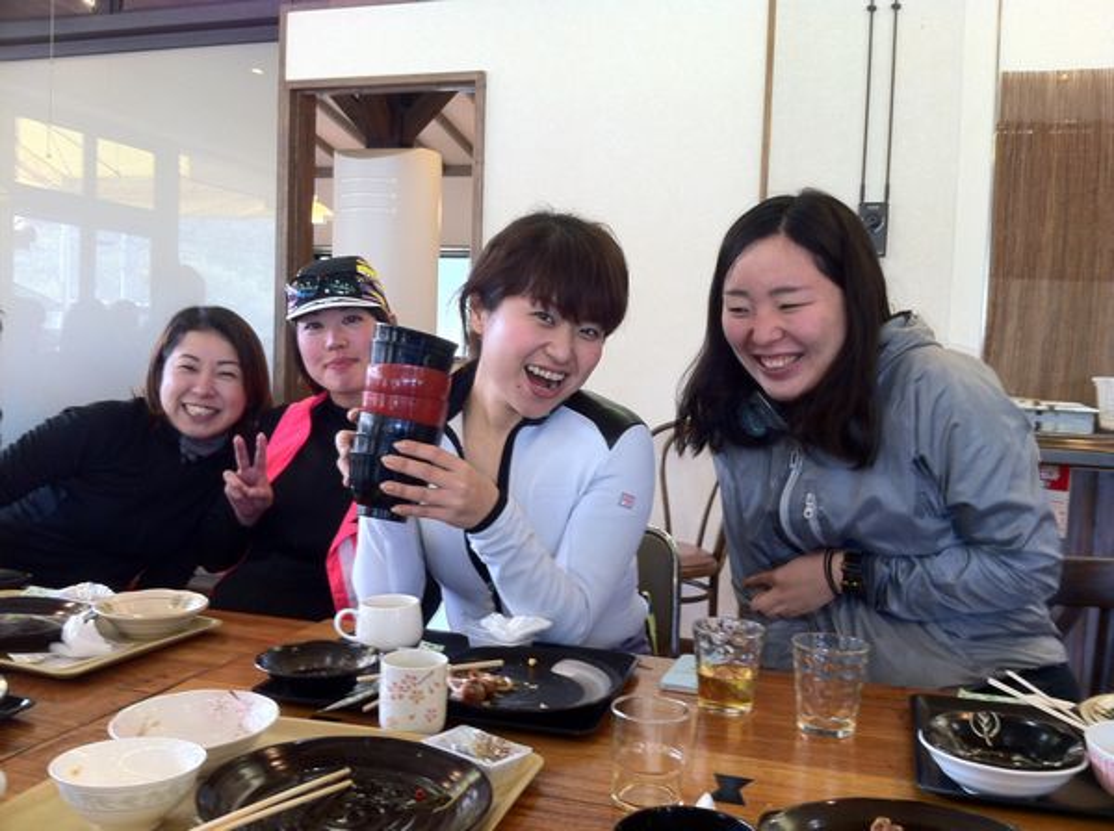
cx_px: 557
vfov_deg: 40.6
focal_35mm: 35
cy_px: 416
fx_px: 1125
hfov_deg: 52.7
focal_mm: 3.85
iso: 80
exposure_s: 1/17
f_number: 2.8
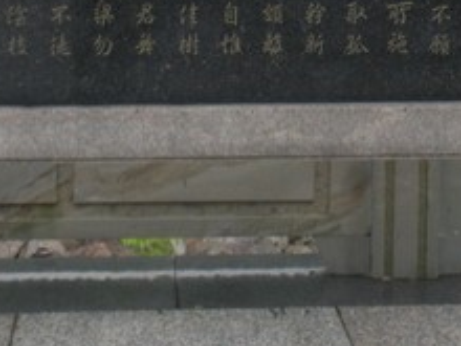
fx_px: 1891
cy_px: -94
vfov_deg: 10.2
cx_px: 312
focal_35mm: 142
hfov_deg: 13.9
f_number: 4.4
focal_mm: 9.1
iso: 106
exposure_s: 1/68.2
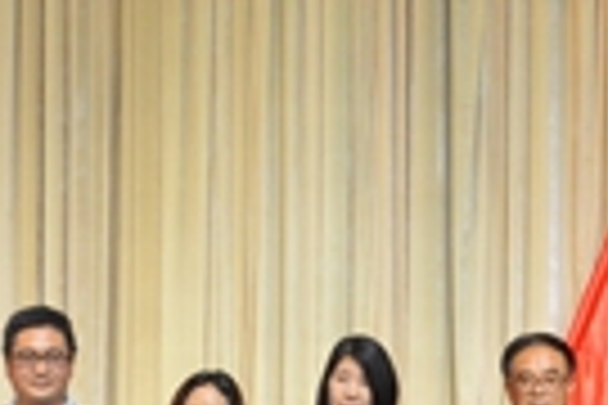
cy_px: 254
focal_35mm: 260
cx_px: 180
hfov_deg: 7.9
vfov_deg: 5.3
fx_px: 4391
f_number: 8
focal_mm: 55
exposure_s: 1/100
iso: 2500
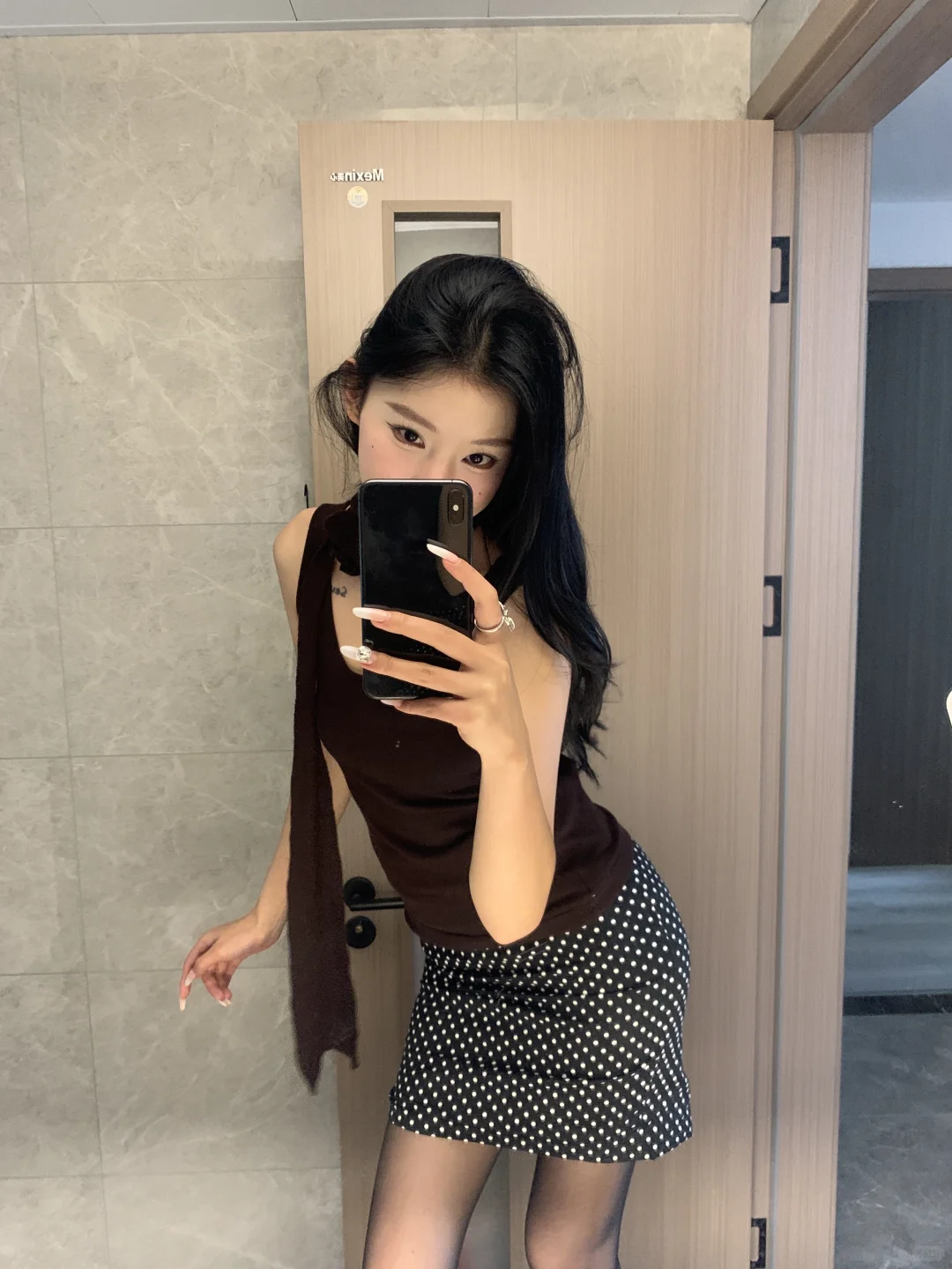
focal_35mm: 26
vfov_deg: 67.3
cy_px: 634
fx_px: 953
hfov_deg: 53.1
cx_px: 476
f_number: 1.8
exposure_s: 1/30
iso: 500
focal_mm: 4.25
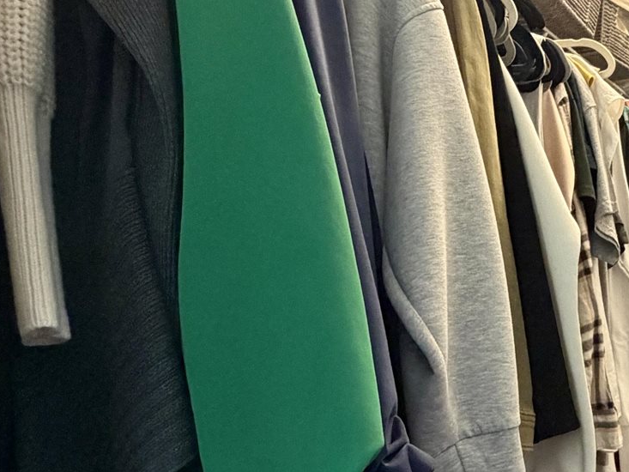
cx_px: 612
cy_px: 370
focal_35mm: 44
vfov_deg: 32.1
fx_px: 800
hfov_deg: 38.7
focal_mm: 2.22
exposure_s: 1/60
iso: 500
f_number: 2.2
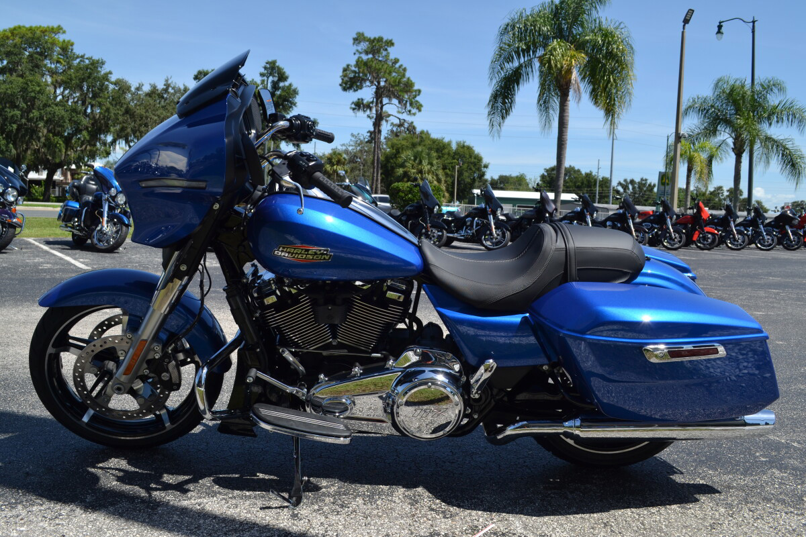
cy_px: 268
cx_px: 403
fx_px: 739
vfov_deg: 40.0
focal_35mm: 33
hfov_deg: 57.2
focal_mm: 22
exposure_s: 1/250
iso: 100
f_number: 8
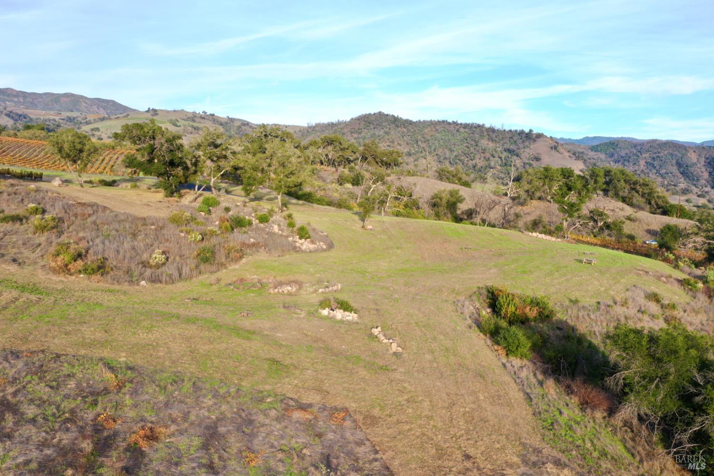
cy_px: 238
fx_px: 555
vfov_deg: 46.4
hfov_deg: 65.5
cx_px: 357
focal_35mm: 28
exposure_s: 1/120
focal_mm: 10.26
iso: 100
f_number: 6.3
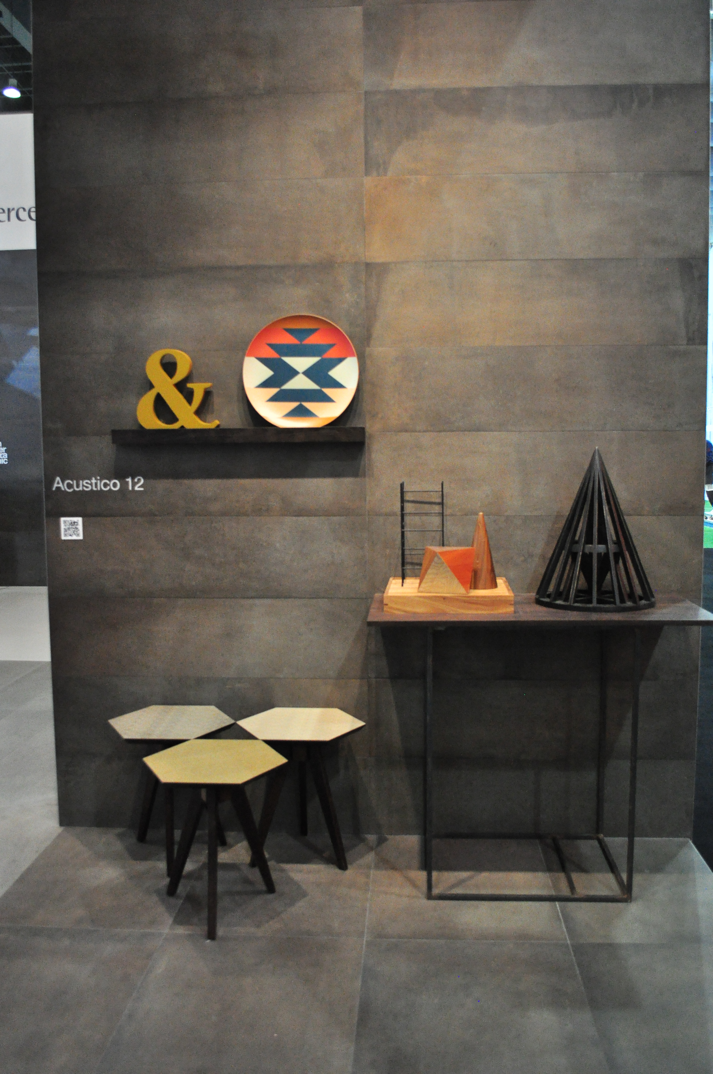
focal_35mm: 30
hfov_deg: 43.5
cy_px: 537
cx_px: 356
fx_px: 893
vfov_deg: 62.0
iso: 2000
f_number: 3.8
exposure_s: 1/160
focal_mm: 20
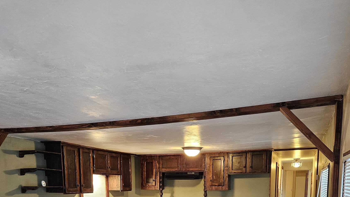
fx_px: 316
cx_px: 173
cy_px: 224
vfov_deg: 30.4
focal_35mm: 34
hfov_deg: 58.0
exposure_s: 1/40
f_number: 1.8
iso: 500
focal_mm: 5.4
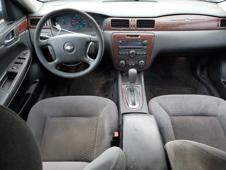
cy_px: 85
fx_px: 170
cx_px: 113
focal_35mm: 26
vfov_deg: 53.1
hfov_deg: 67.3
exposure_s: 1/120
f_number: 1.5
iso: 70
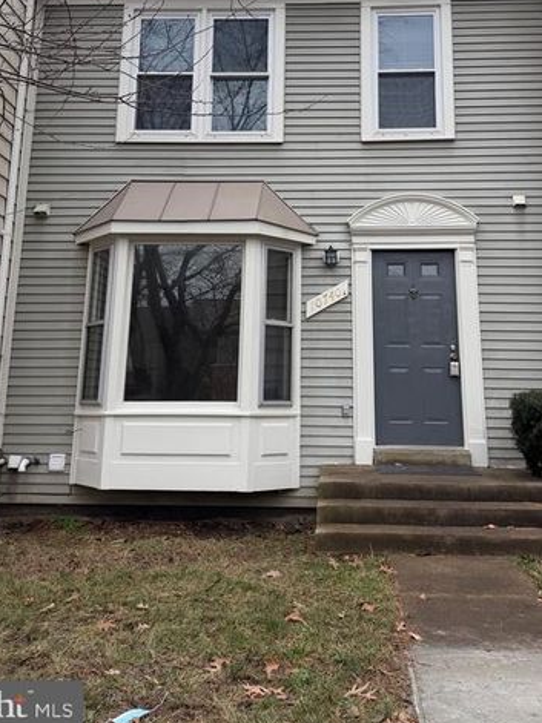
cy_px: 223
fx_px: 710
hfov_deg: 41.7
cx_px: 301
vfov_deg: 52.6
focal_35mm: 34
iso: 80
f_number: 1.78
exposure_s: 1/333
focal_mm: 6.76
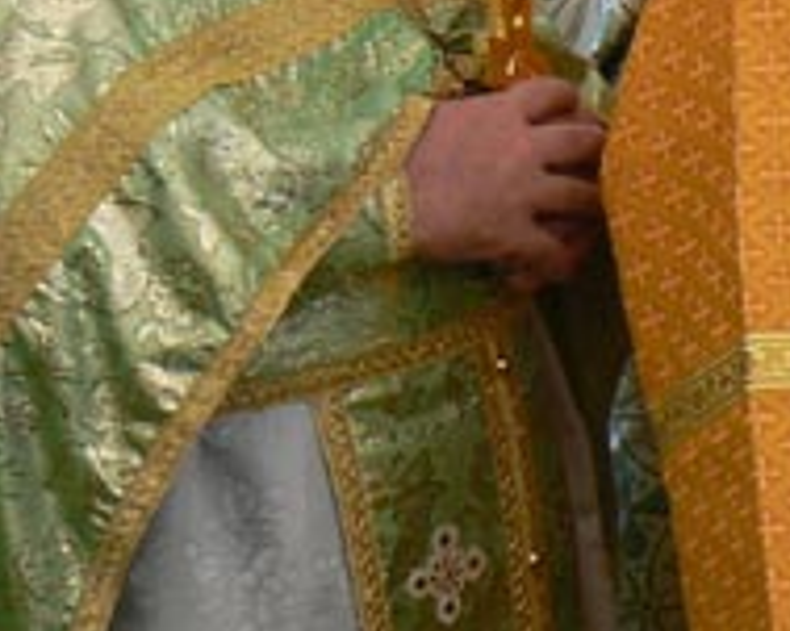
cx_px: 1668
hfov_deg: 11.4
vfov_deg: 10.2
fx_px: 3482
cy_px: -176
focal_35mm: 149
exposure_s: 1/50
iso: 80
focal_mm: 6
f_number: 4
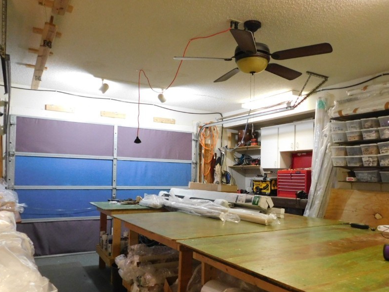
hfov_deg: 59.7
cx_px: 225
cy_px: 174
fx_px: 337
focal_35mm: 30
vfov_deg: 46.6
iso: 400
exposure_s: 1/15
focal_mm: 4
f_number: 3
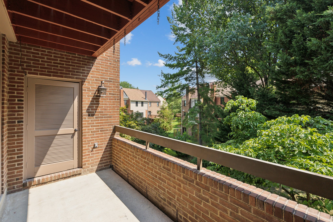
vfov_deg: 73.7
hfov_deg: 96.7
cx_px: 166
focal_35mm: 16
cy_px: 111
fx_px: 148
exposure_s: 1/400
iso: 250
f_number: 7.1
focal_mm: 16
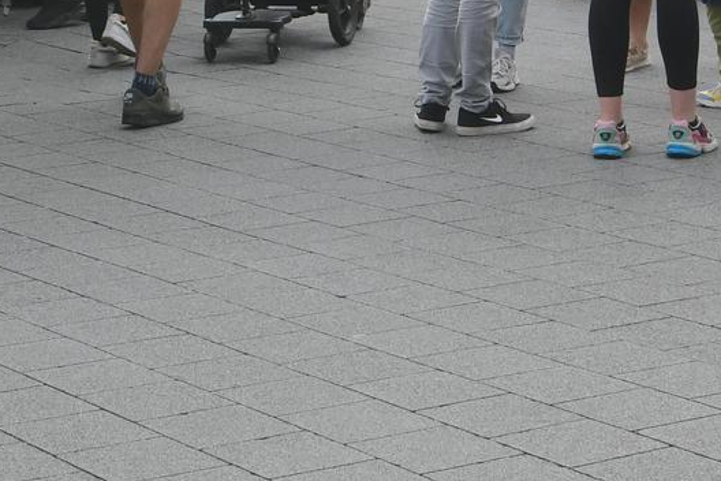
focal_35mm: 131
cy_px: -313
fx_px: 2623
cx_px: 70
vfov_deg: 10.0
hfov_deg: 15.5
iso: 320
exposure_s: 1/250
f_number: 8
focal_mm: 24
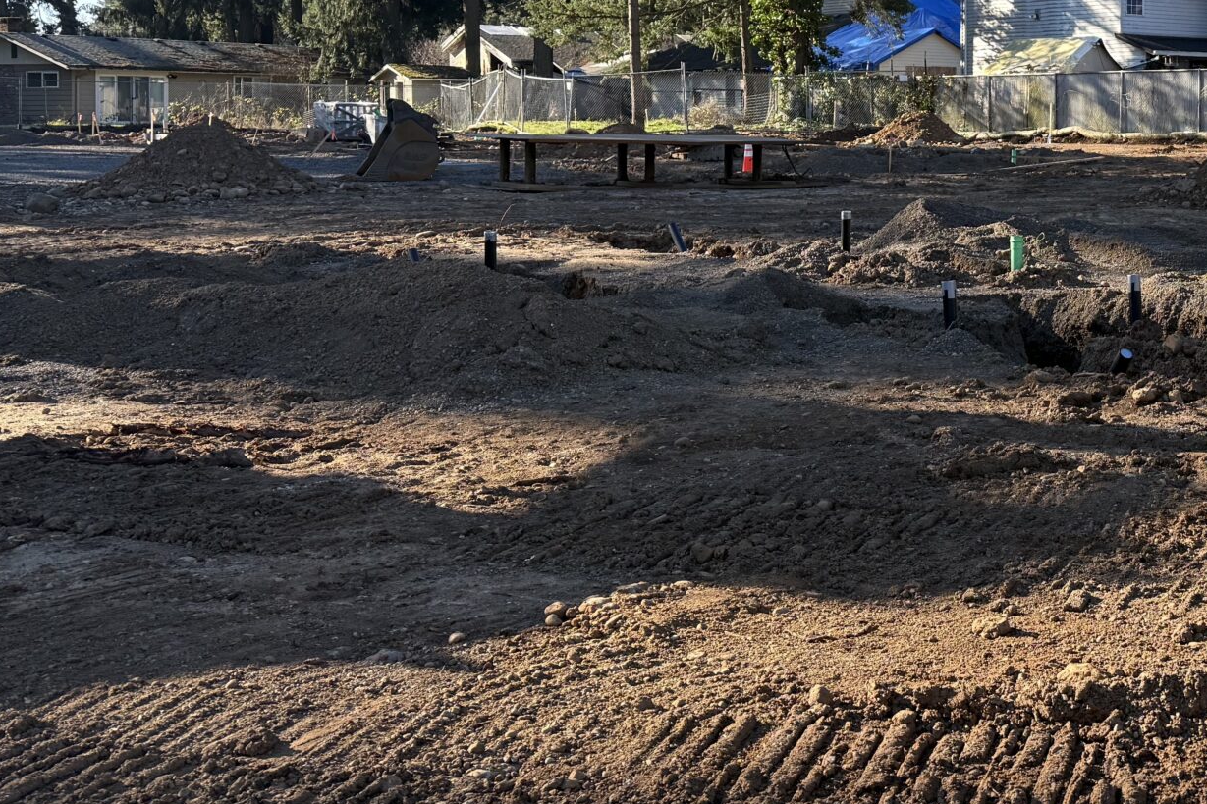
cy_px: 157
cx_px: 1158
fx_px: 1743
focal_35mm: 52
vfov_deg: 25.5
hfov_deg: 35.2
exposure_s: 1/1361
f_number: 1.78
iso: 100
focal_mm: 6.76
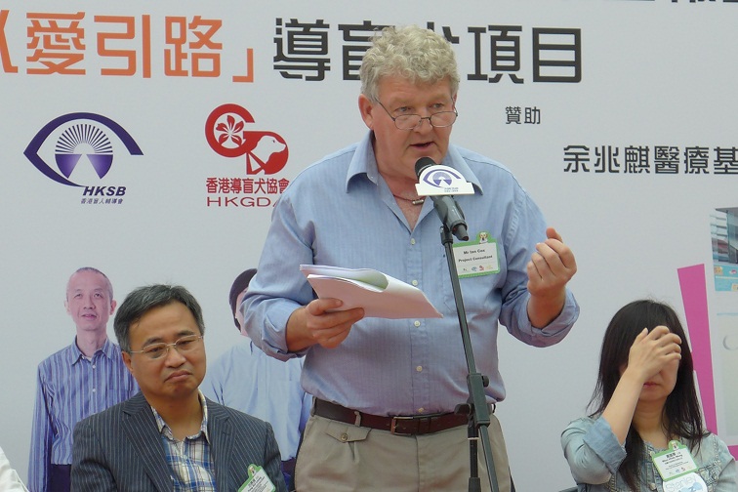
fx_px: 3690
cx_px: 369
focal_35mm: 180
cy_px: 246
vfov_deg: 7.6
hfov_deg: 11.4
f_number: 2.8
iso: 80
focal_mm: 17.7
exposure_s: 1/160
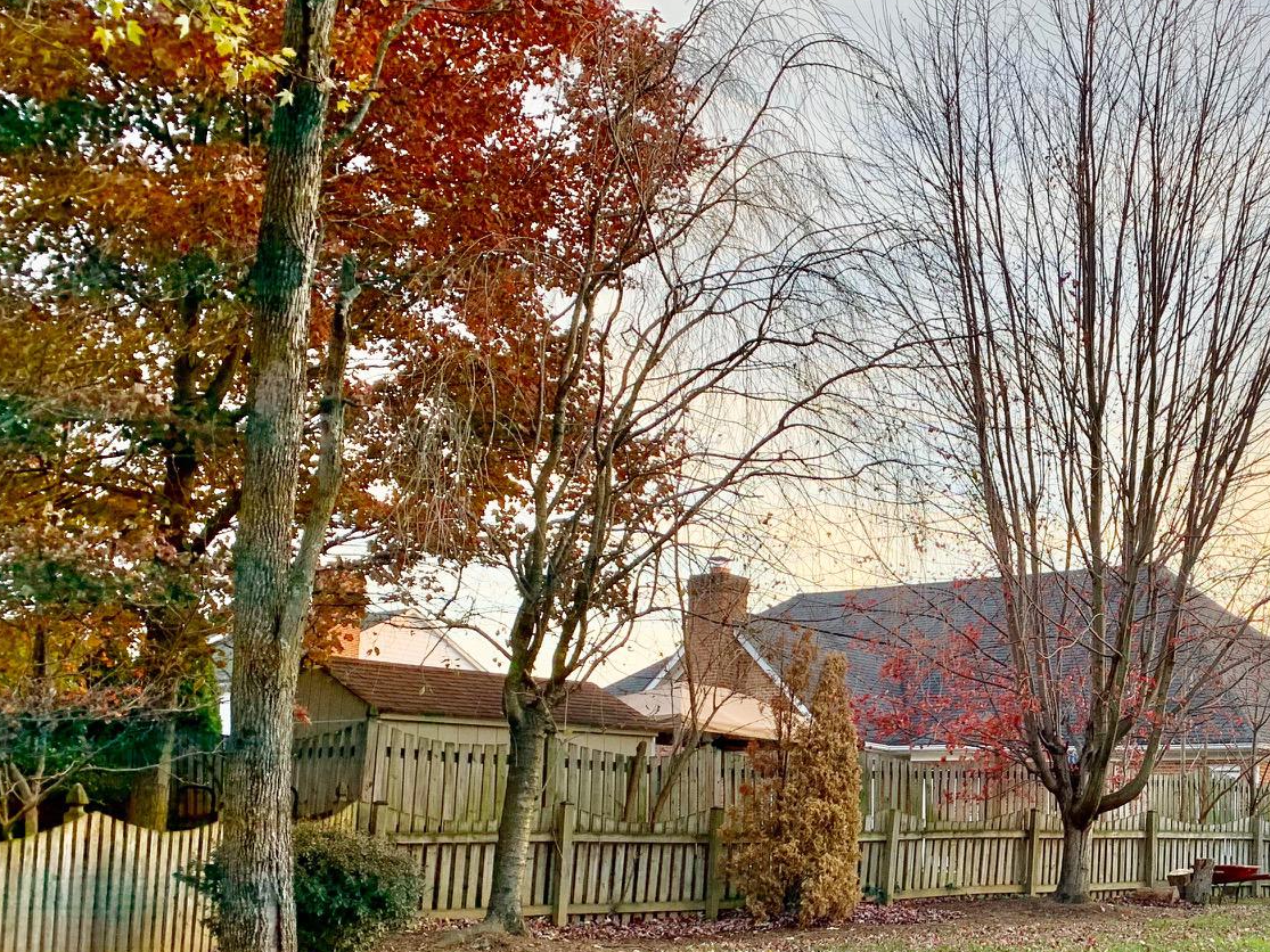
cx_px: 1100
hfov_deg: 38.2
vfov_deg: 30.3
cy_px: 736
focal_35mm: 47
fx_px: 1724
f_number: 1.8
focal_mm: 4.25
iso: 32
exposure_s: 1/122
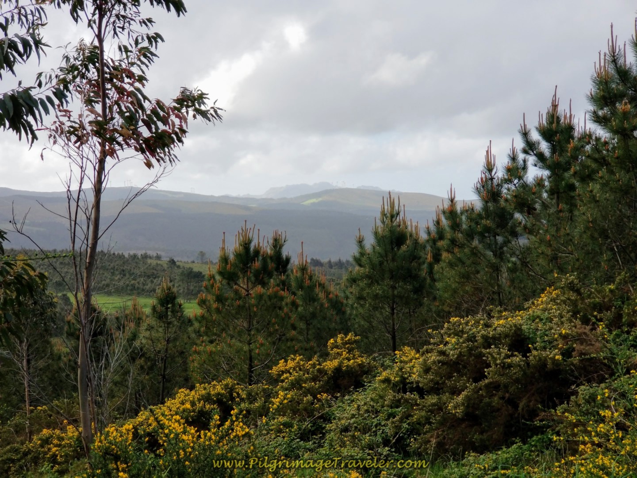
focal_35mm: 52
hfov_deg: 36.8
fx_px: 957
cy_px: 239
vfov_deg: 28.0
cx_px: 318
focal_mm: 6
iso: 25
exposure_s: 1/450
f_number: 2.4
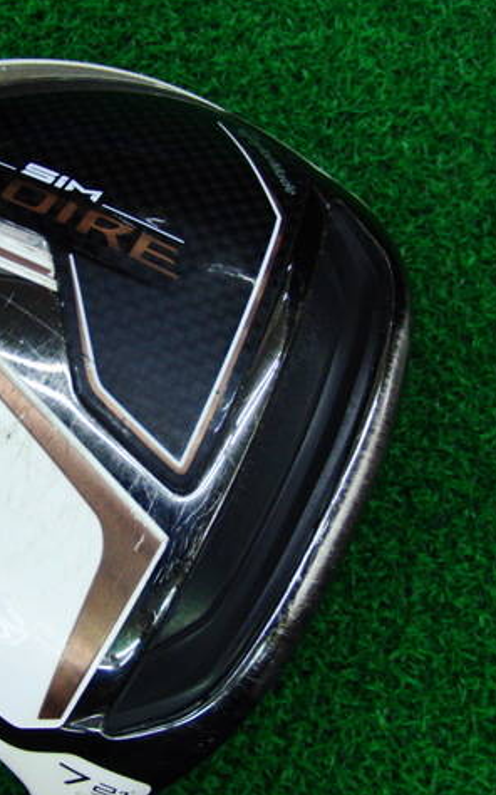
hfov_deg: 24.2
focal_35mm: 53
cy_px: 394
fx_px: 1147
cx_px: 131
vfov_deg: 38.2
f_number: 3.6
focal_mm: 6.42
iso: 250
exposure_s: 1/80
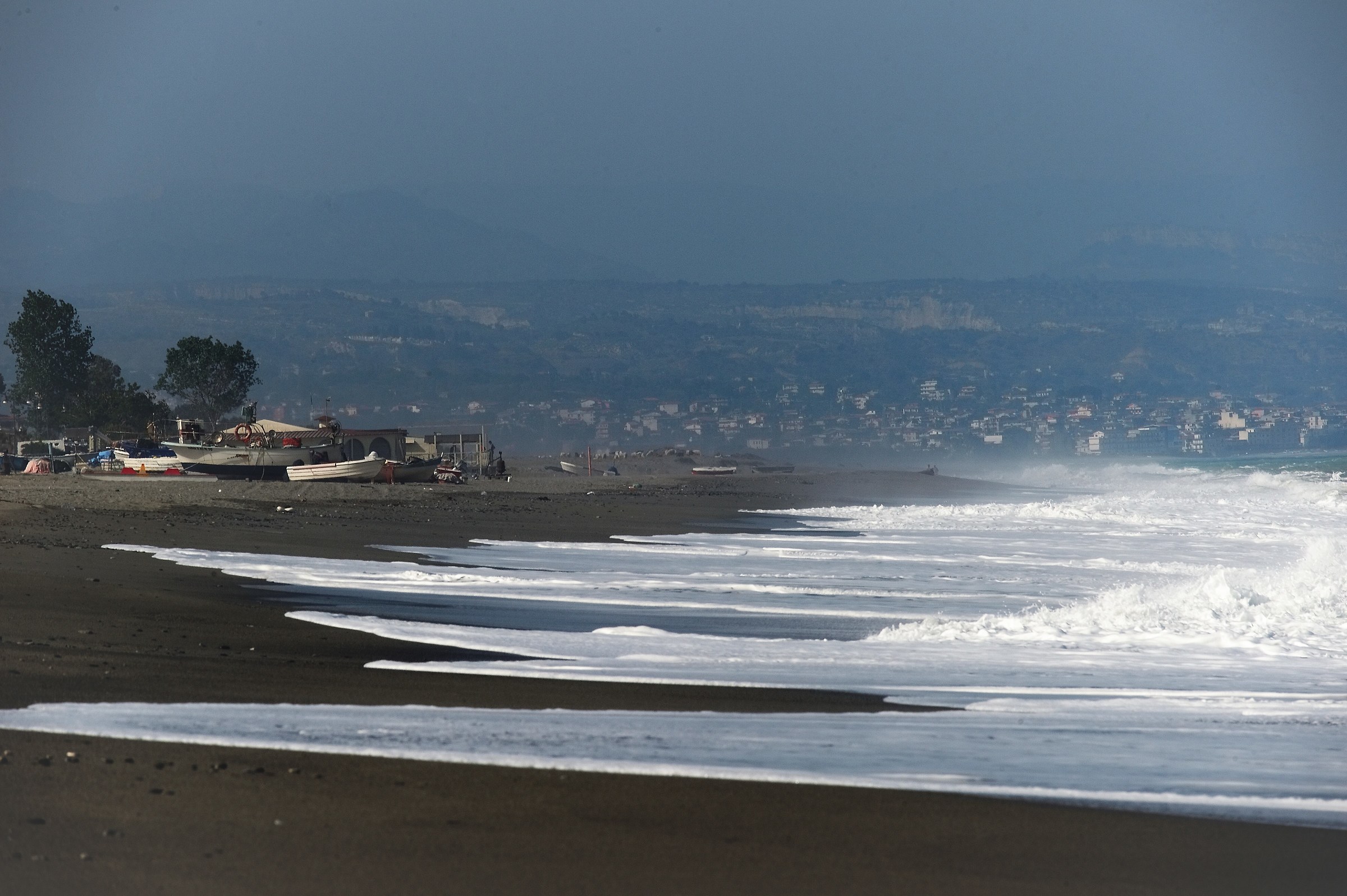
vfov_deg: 4.6
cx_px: 674
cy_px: 448
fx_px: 11218
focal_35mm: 300
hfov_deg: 6.9
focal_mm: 300
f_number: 16
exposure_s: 1/125
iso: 320
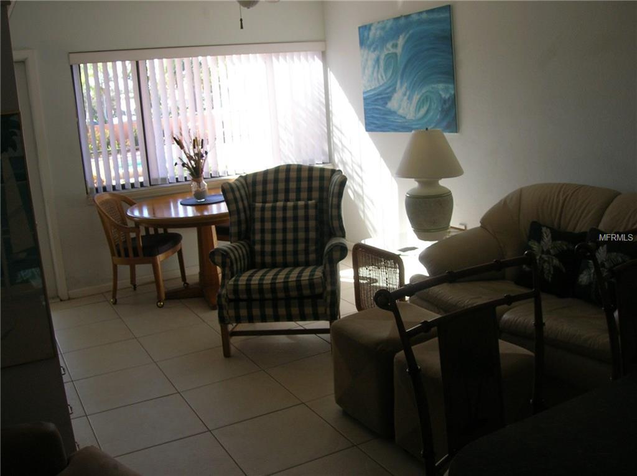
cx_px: 318
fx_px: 625
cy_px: 238
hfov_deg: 54.0
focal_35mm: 34
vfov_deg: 41.7
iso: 50
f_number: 4.9
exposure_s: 1/27.4
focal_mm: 5.7
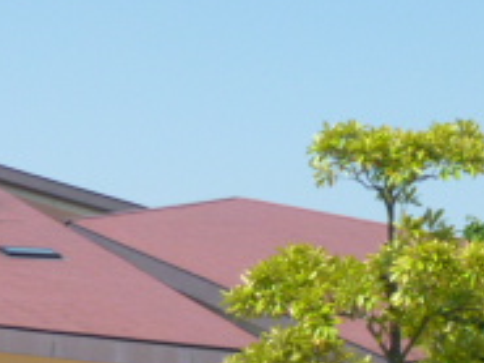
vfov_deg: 10.3
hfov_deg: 13.4
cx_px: -157
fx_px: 1987
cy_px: 423
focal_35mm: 142
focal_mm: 7.4
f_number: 5
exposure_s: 1/500
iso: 100
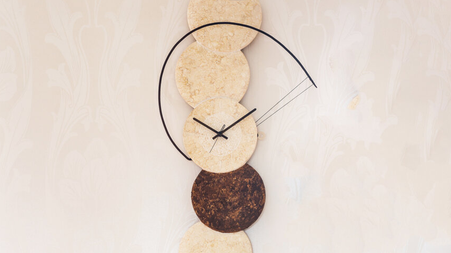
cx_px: 225
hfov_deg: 22.2
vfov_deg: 12.6
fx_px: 1148
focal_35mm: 96
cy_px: 136
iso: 100
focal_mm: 15.5
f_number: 8
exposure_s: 1/640
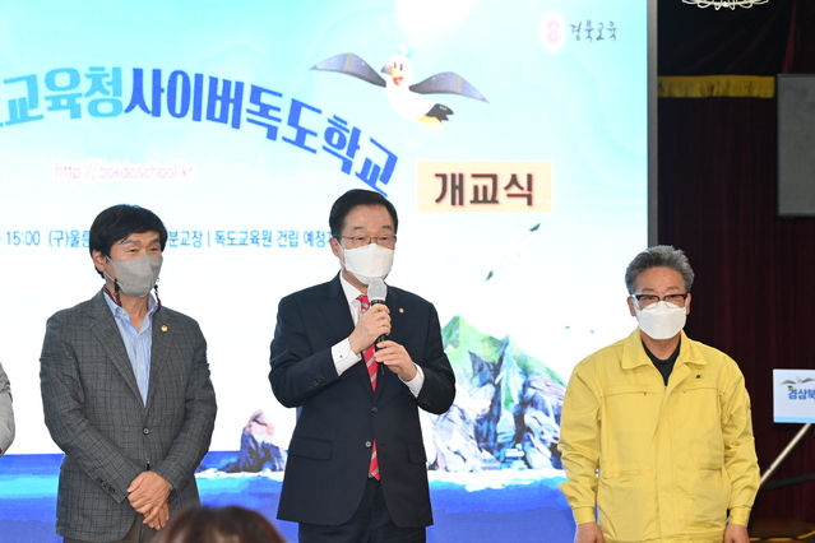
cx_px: 408
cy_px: 272
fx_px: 2830
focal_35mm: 125
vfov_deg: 11.0
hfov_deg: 16.4
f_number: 6.3
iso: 2000
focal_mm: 125
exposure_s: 1/160
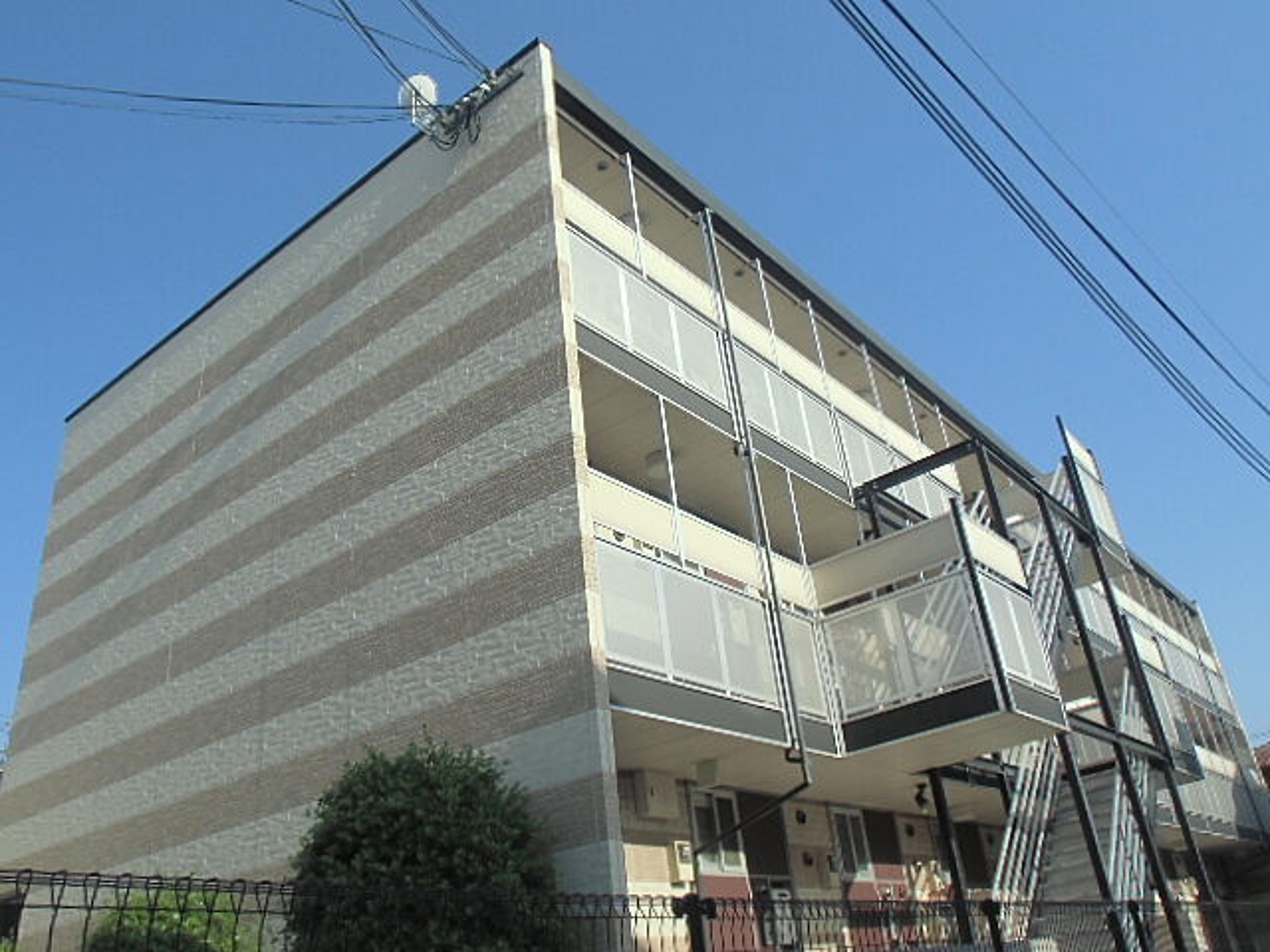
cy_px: 476
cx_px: 635
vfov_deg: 46.8
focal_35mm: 30
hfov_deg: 60.0
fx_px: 1101
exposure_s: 1/500
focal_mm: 5.36
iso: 64
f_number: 3.5
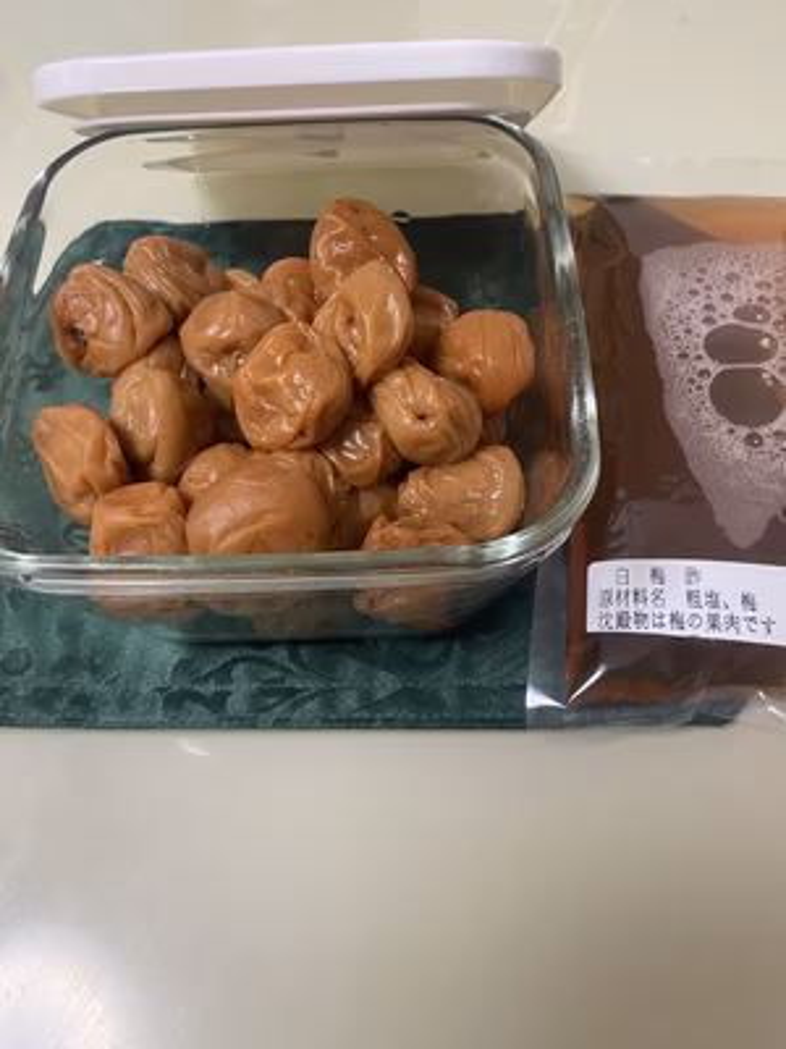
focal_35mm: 26
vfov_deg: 67.3
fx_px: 787
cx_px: 393
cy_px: 524
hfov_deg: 53.1
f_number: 1.8
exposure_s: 1/59
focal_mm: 4.25
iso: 160
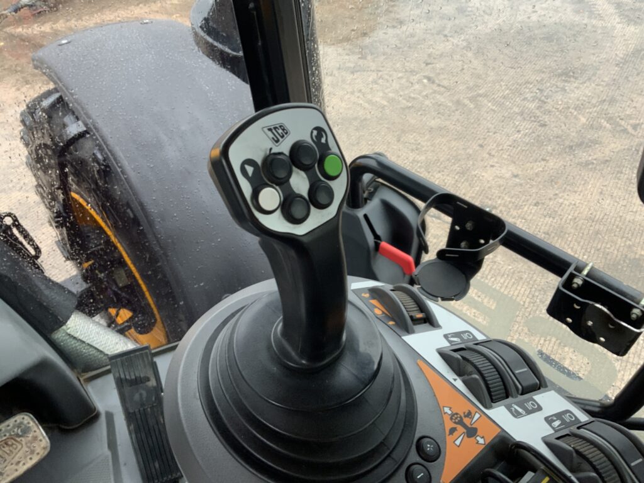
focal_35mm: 29
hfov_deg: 61.7
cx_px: 322
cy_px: 242
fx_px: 540
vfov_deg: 48.2
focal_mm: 3
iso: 64
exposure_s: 1/70
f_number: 1.8
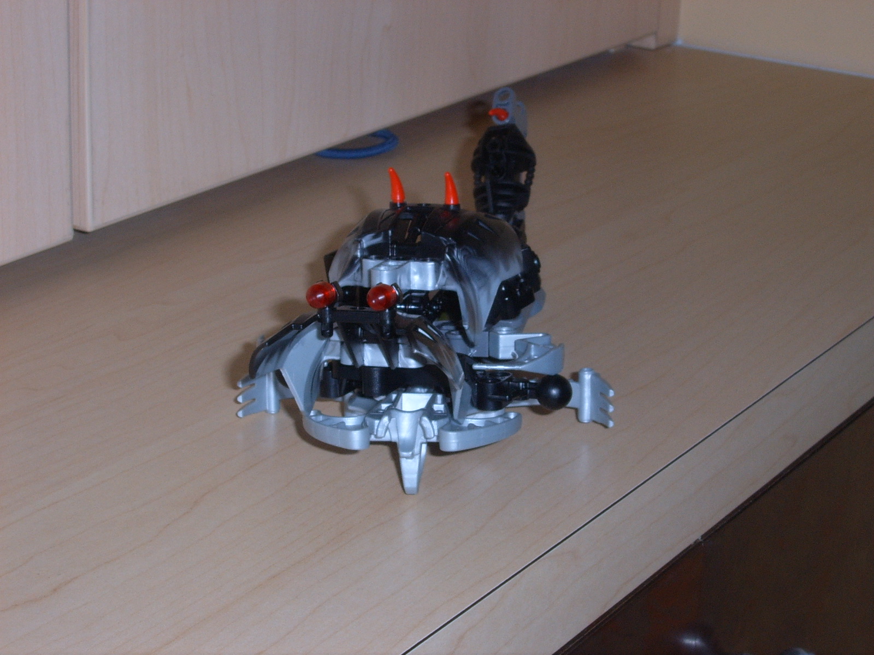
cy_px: 328
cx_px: 437
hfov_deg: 23.0
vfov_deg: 17.4
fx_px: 2146
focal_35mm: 85
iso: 76
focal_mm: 14.1
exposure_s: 1/45
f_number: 8.8
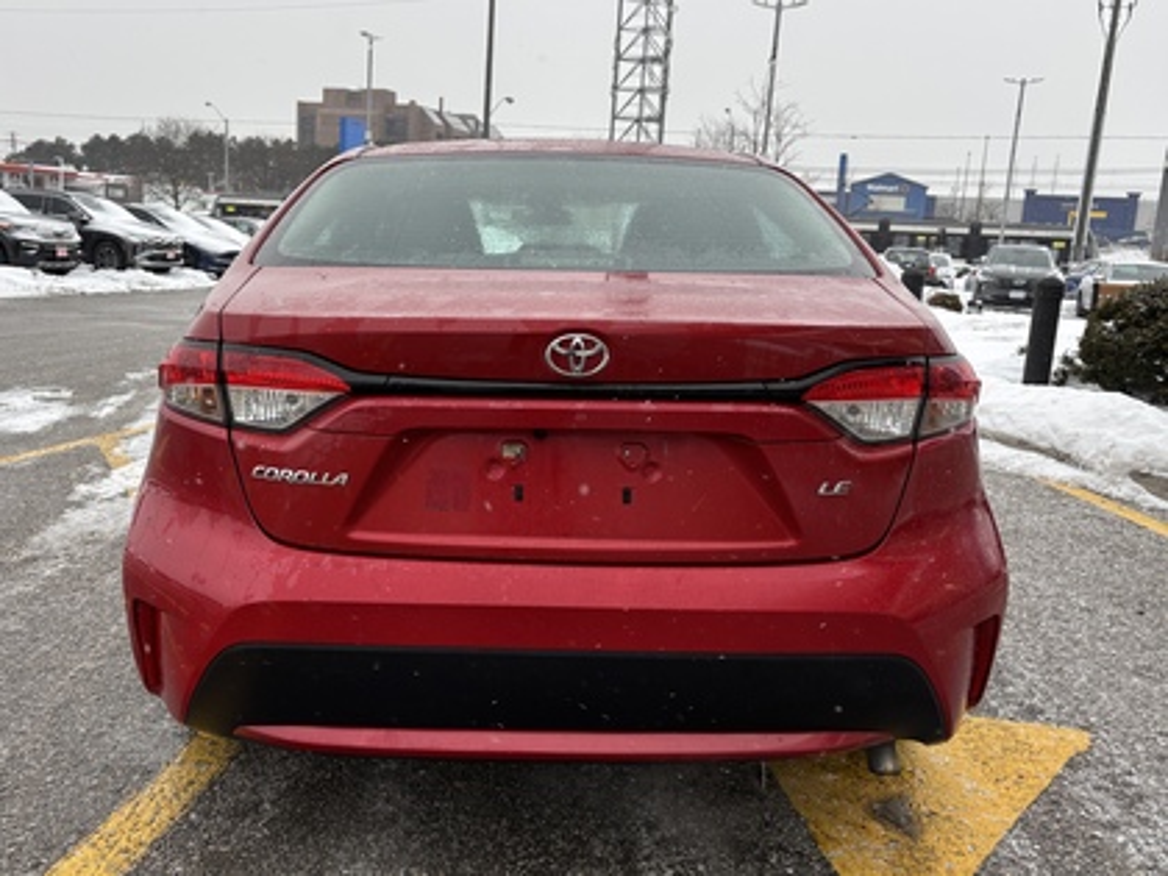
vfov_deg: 53.1
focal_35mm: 26
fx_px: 877
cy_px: 438
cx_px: 584
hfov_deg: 67.3
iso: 40
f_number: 1.6
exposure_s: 1/262
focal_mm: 5.96
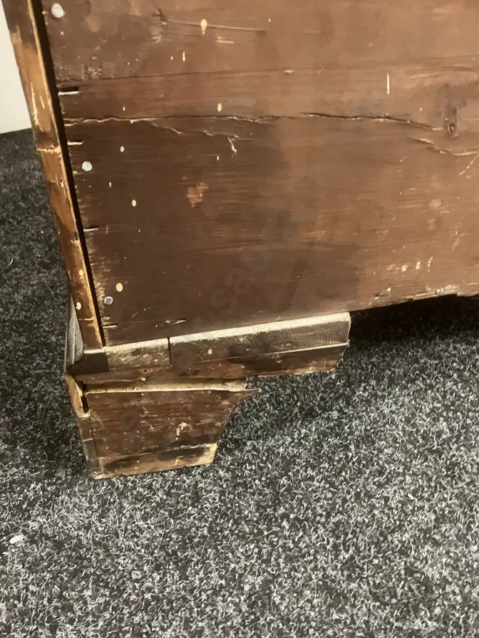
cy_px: 309
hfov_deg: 44.1
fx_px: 590
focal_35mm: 32
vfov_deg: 56.8
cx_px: 217
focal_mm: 3.99
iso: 640
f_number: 1.8
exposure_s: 1/25
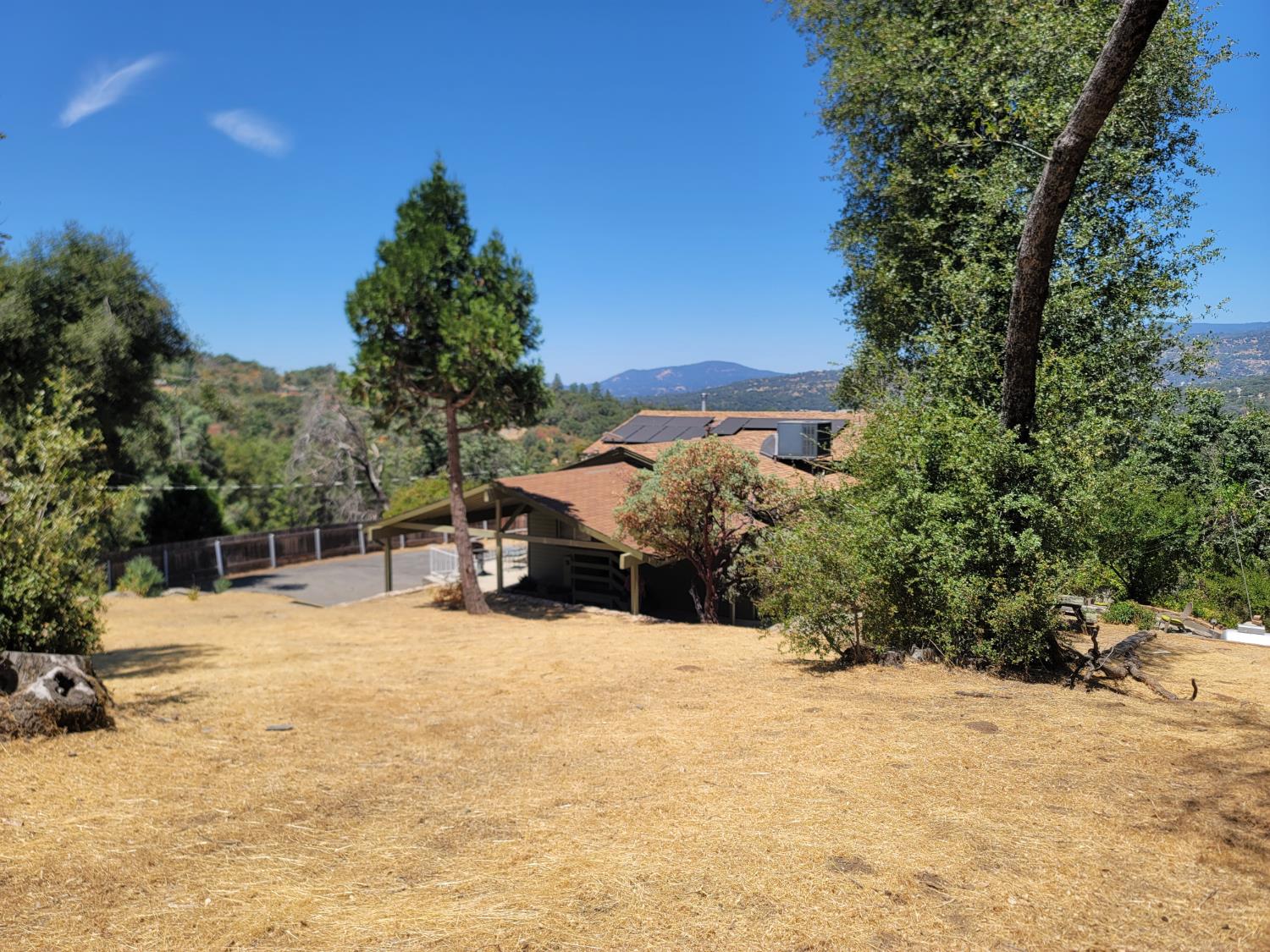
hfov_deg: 69.4
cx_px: 635
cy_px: 476
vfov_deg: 54.9
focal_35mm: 25
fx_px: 917
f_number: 1.8
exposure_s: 1/1005
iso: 20
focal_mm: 7
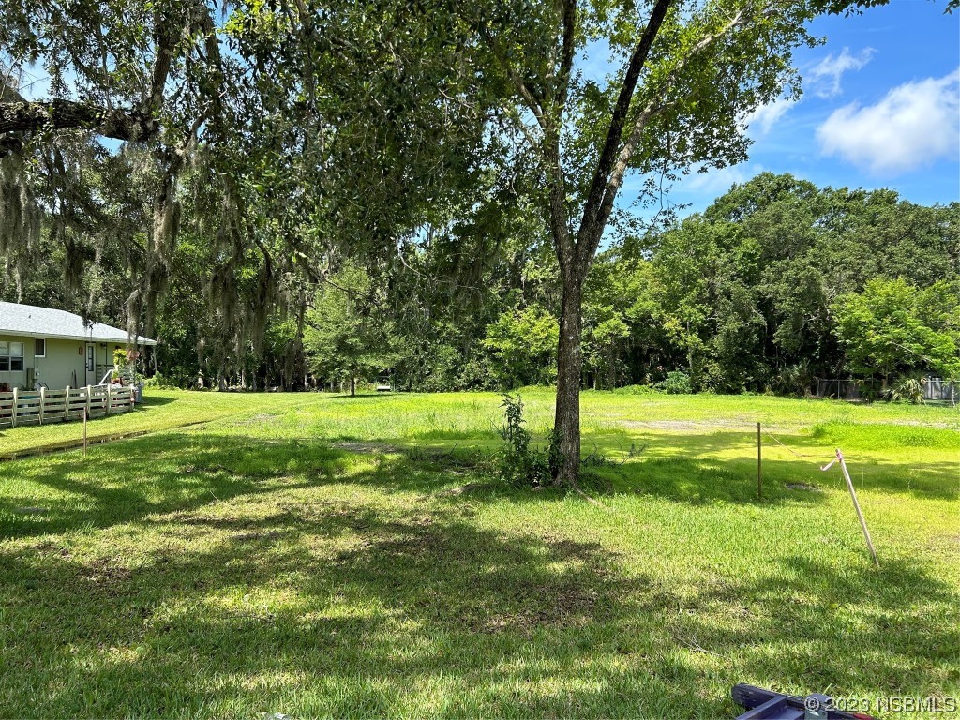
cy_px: 360
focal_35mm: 26
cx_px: 480
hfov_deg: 67.3
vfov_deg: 53.1
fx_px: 721
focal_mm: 5.7
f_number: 1.5
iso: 50
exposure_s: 1/1344
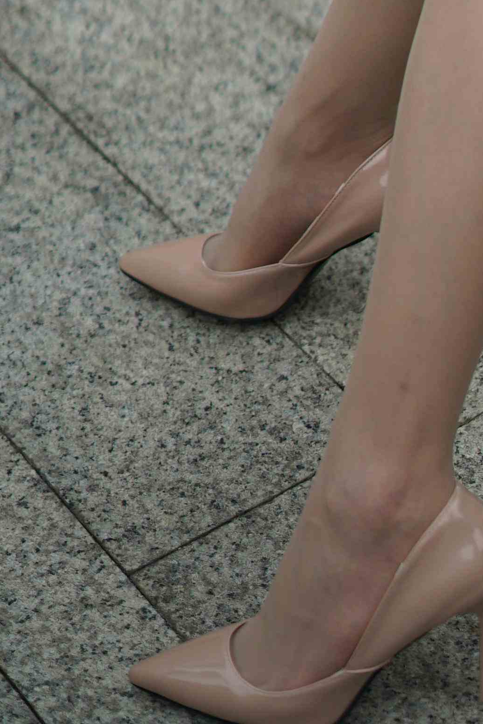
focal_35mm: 137
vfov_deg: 14.6
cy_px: -72
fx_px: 2757
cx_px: 520
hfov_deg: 9.9
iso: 200
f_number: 1.8
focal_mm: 50
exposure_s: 1/8000
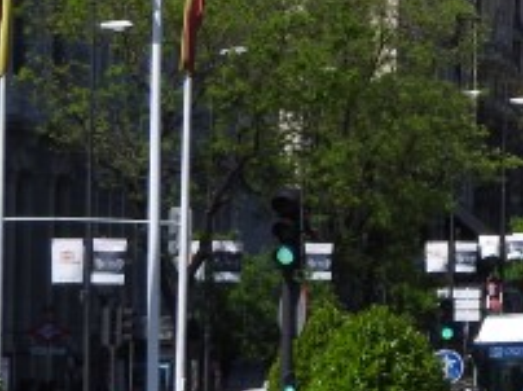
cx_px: 774
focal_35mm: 456
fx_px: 6881
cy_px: -212
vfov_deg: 3.2
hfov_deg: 4.3
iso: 100
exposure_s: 1/1000
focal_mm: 20.6
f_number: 5
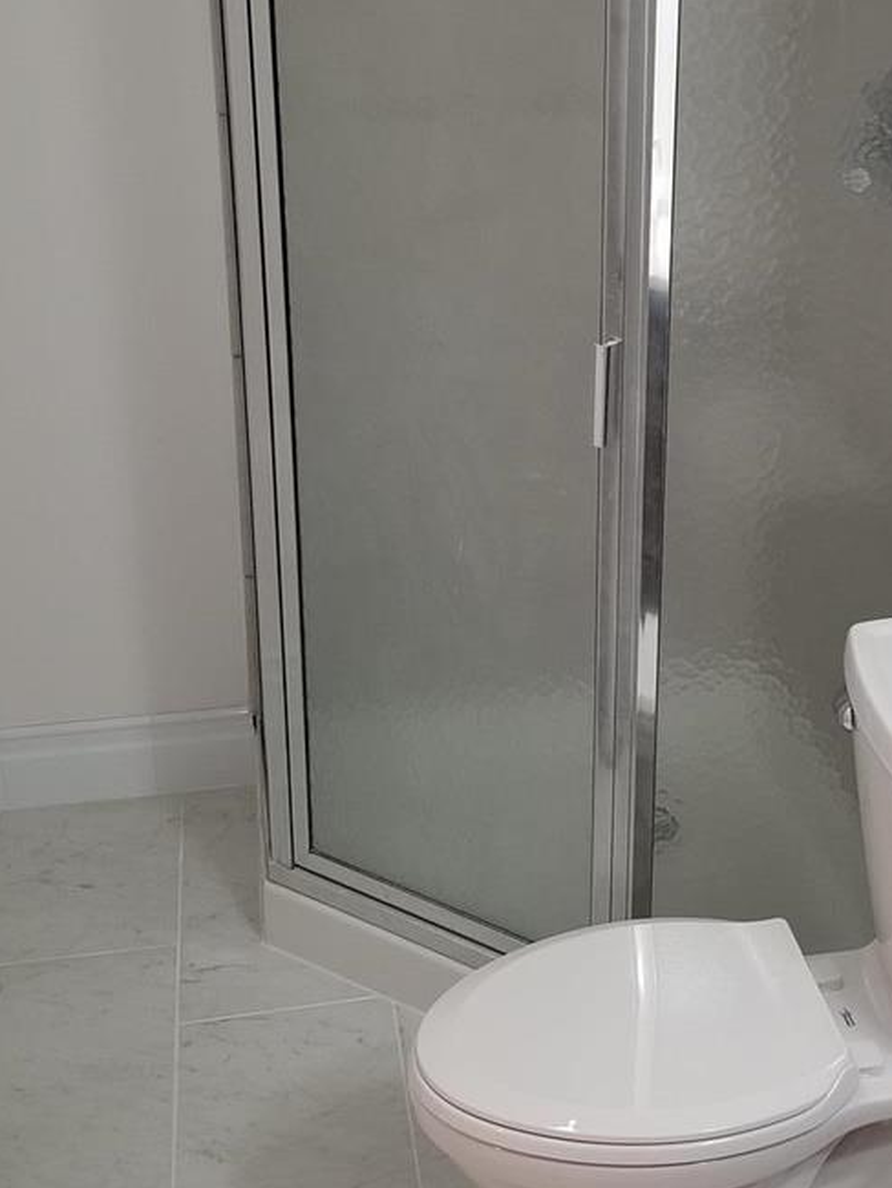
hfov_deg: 30.0
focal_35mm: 48
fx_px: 1648
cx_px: 629
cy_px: 448
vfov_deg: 39.4
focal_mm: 4.25
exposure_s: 1/60
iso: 160
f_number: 1.7
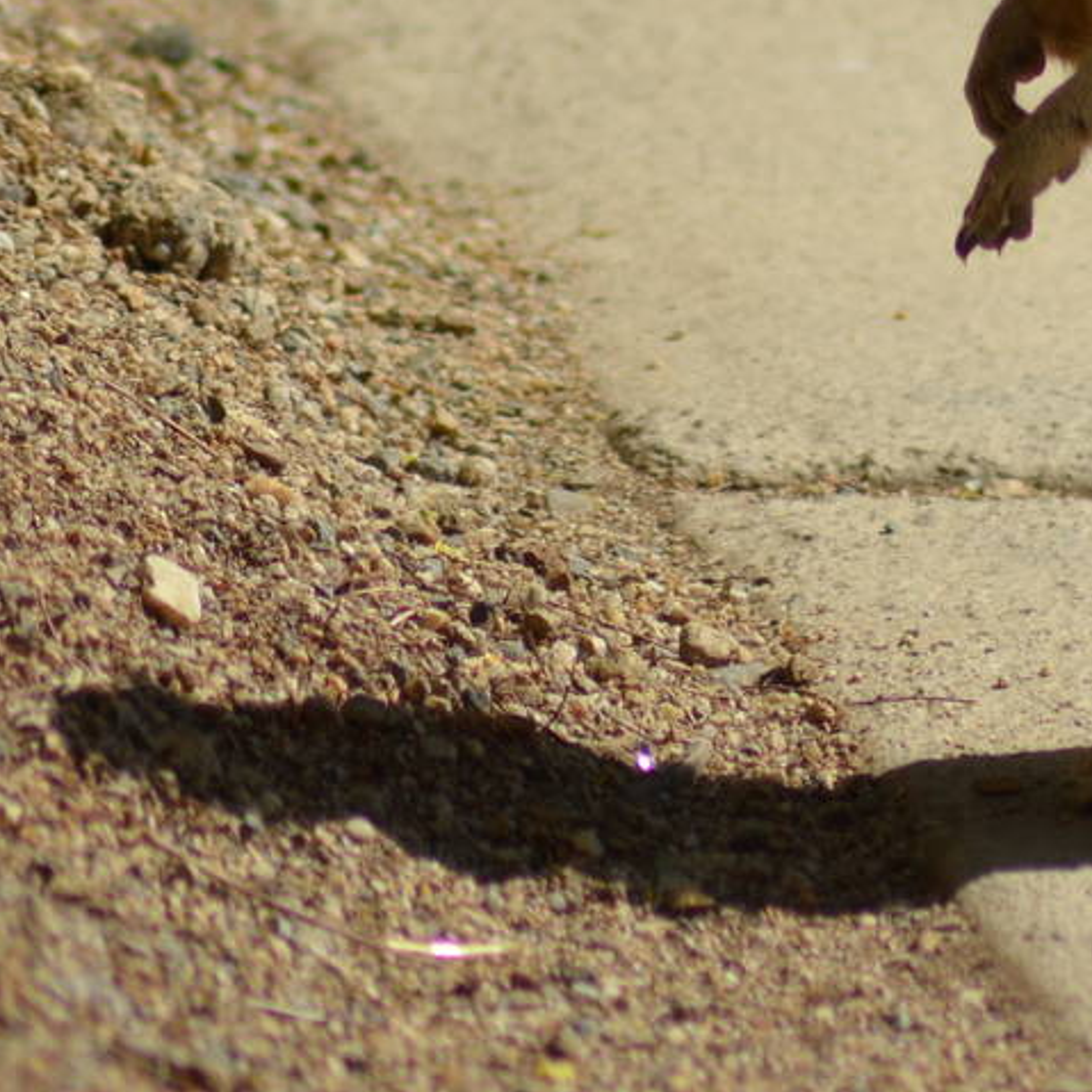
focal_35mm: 1106
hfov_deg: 1.6
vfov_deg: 1.6
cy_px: 205
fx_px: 39474
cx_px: 1530
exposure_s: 1/2000
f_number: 5.6
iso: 250
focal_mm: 260
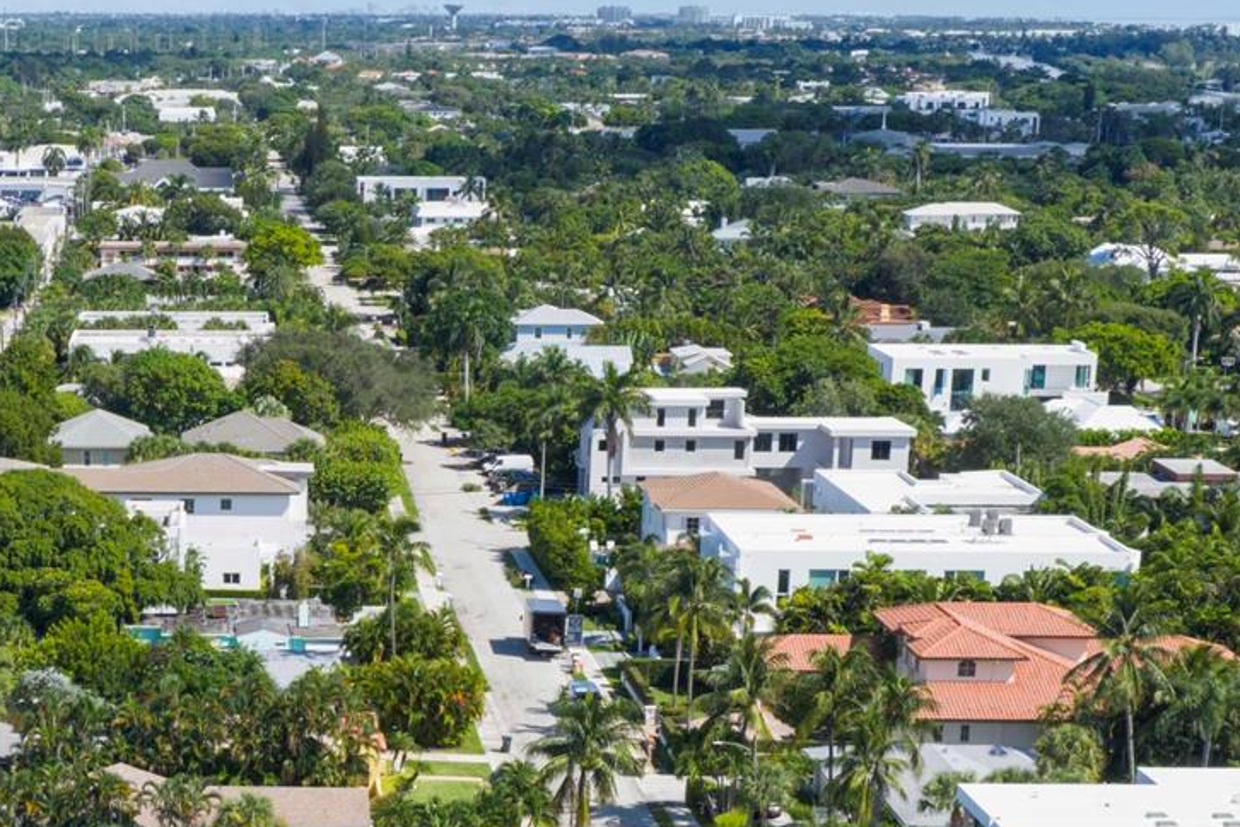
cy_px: 751
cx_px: 102
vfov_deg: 17.0
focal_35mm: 79
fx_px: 2721
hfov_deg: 24.8
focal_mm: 14.45
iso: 100
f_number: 5
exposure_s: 1/240
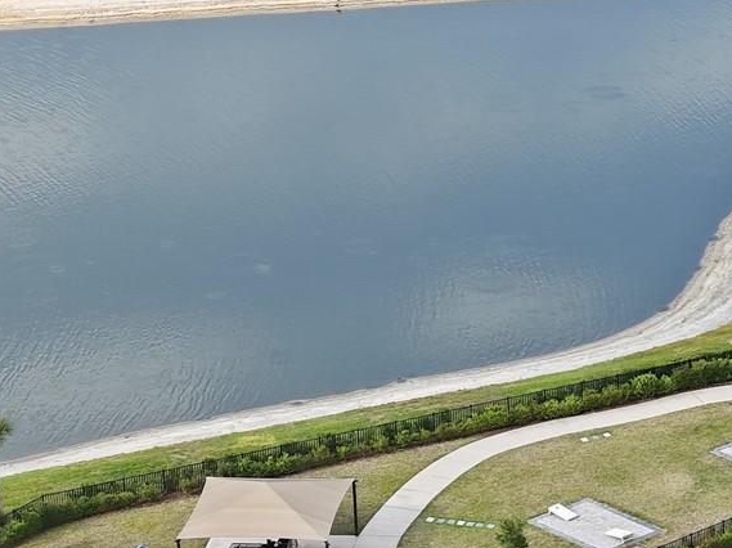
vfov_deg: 7.5
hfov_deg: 9.8
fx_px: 4163
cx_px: 994
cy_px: 472
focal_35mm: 197
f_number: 2.8
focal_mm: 19.4
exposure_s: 1/320
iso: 100
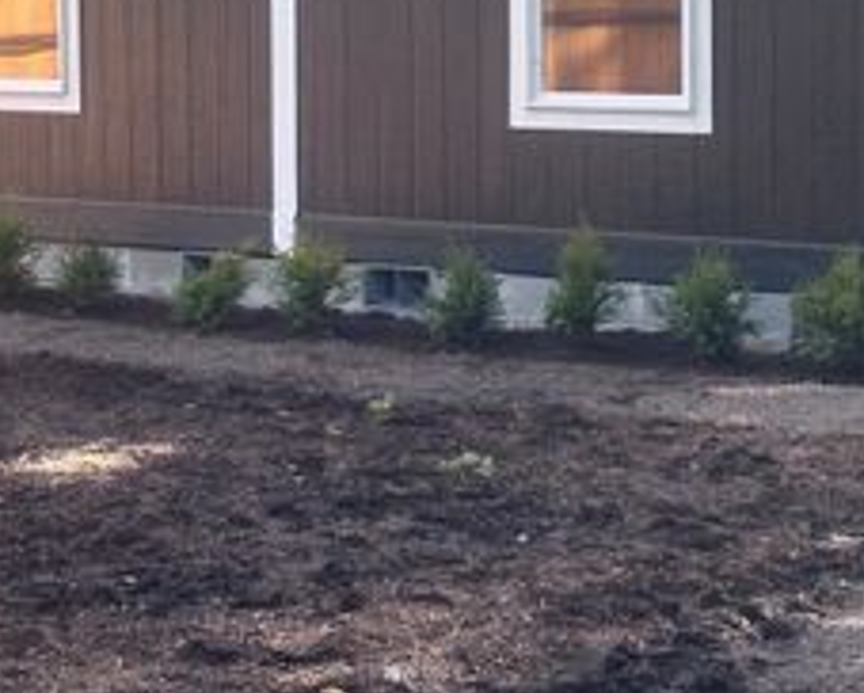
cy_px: 78
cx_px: 666
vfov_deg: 14.8
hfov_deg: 18.5
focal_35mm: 103
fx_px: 2636
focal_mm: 6.86
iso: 64
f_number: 1.78
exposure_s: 1/415
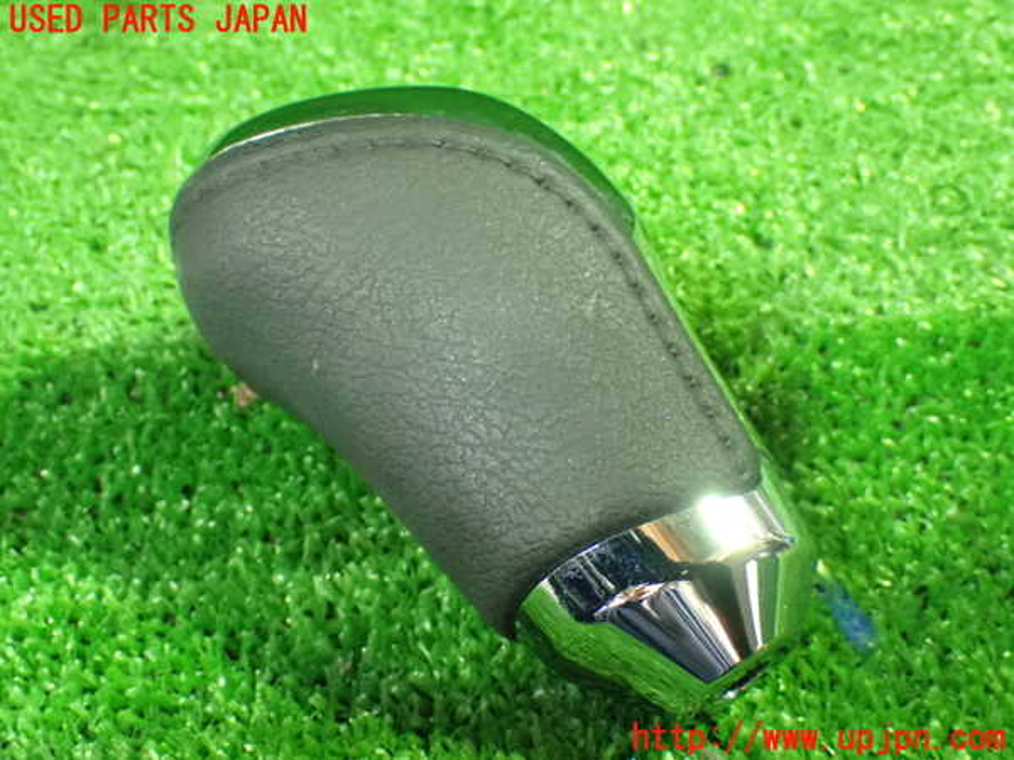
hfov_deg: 35.5
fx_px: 1582
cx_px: 507
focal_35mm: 54
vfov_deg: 27.0
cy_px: 380
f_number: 3.3
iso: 1600
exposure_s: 1/25
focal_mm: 9.65
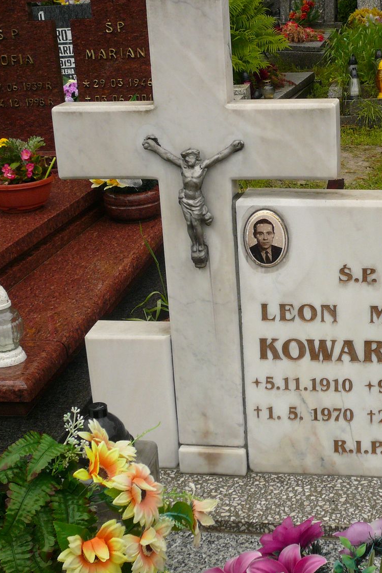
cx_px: 304
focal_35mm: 64
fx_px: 1018
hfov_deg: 21.0
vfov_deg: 31.4
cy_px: 286
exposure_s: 1/320
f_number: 3.5
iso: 100
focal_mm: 7.5
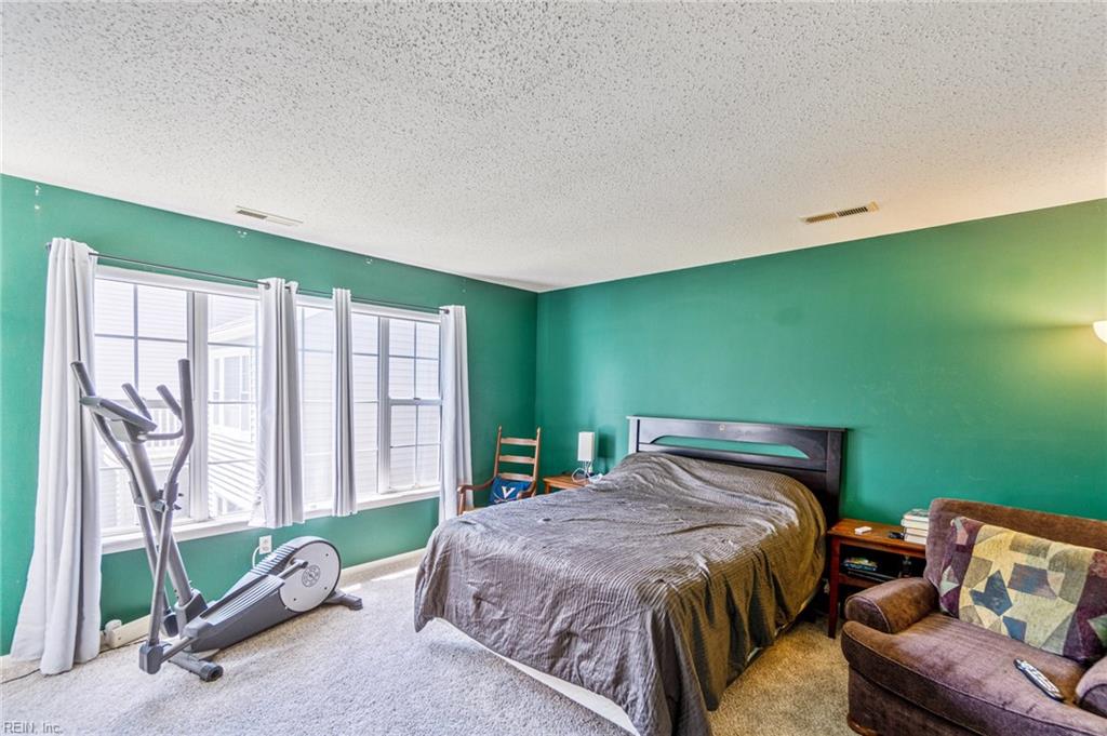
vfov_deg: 77.2
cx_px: 554
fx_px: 461
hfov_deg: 100.4
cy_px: 368
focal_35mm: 15
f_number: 5
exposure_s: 1/40
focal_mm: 10
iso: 320
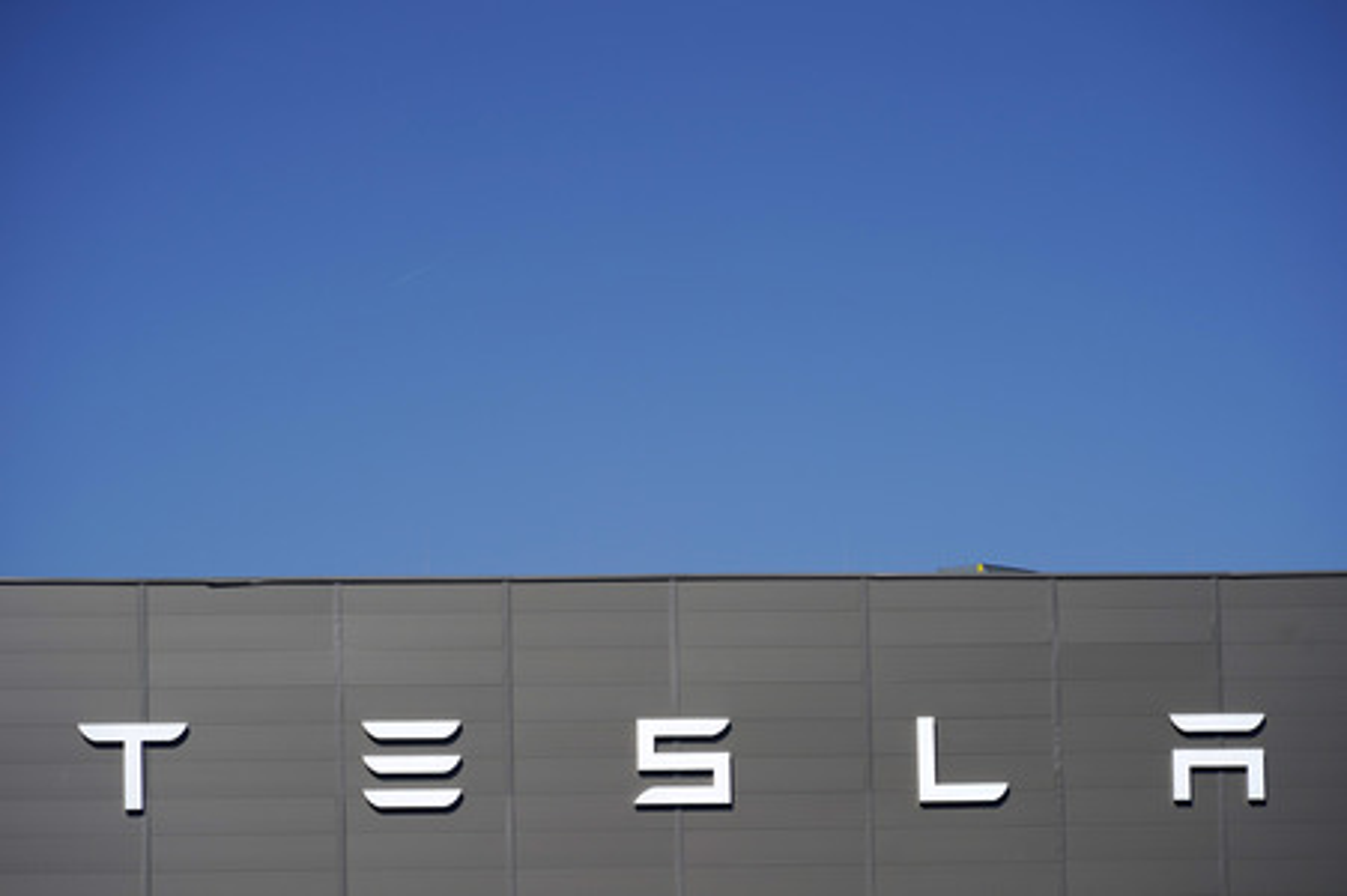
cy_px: 448
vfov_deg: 7.9
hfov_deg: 11.9
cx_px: 674
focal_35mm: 173
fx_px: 6468
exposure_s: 1/1250
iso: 100
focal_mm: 173
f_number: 7.1
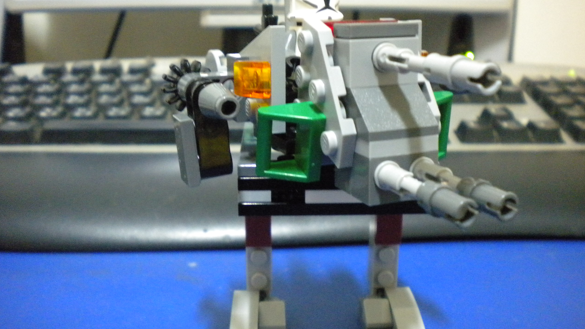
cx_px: 290
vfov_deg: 30.4
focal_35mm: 39
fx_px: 605
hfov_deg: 51.6
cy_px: 163
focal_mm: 6.3
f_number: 3.1
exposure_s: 1/4.9
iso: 800
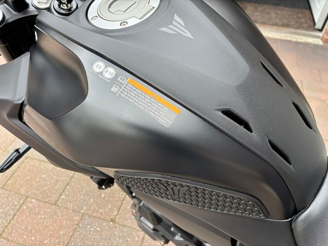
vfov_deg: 53.1
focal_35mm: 26
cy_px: 123
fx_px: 246
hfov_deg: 67.3
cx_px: 164
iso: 40
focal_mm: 5.96
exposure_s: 1/121
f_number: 1.6
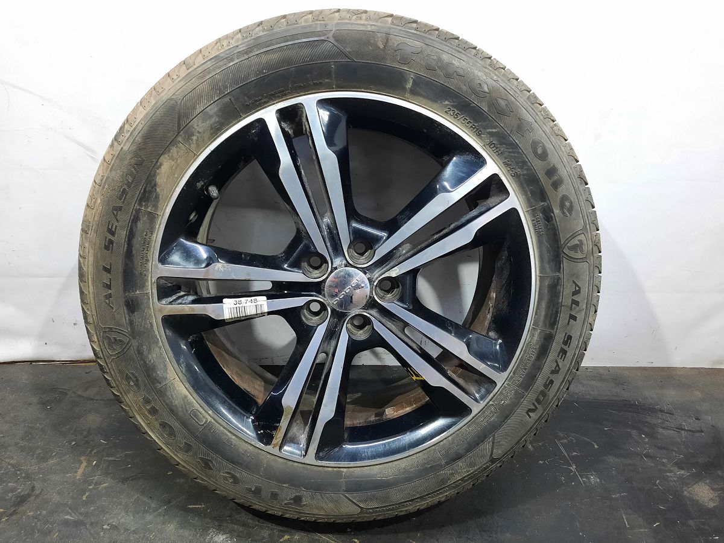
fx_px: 523
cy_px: 272
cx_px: 362
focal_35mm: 25
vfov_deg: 54.9
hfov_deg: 69.4
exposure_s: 1/50
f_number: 2
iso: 400
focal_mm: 4.6
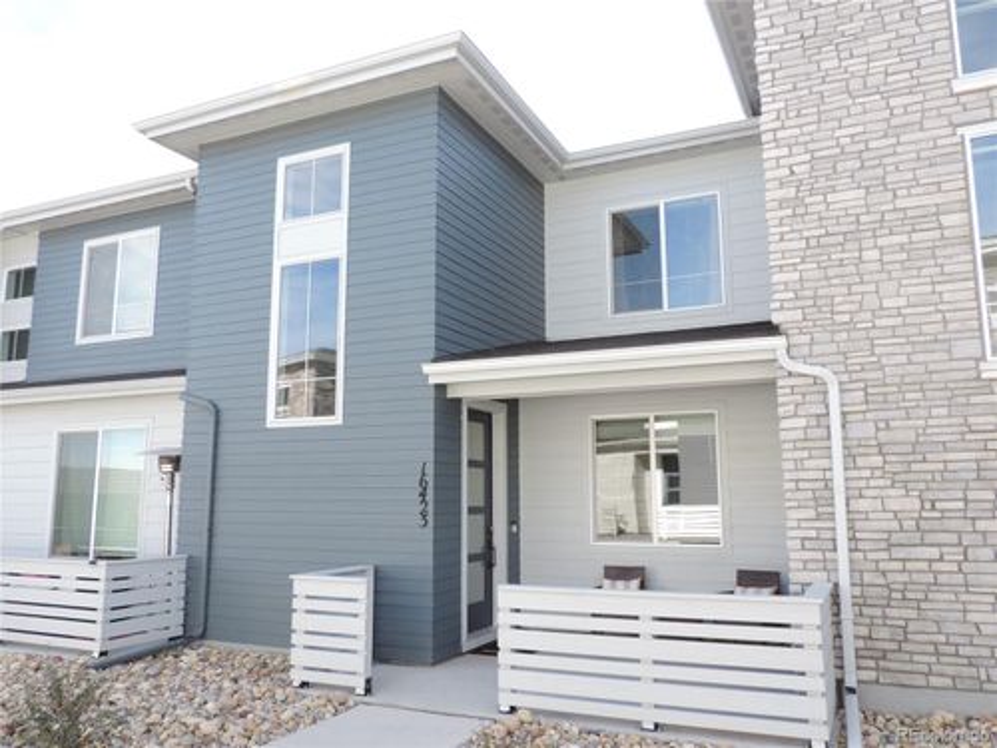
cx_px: 498
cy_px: 374
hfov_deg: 63.4
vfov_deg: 49.7
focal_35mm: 28
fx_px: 806
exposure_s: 1/200
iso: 80
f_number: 3.1
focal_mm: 4.9
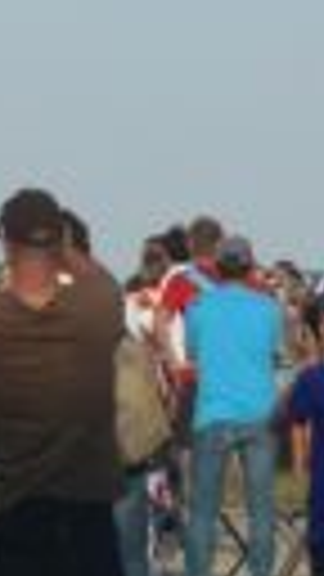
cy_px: 218
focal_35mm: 566
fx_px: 8645
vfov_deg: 3.8
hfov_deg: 2.1
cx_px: 734
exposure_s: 1/400
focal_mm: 28.1
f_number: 5.6
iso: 100
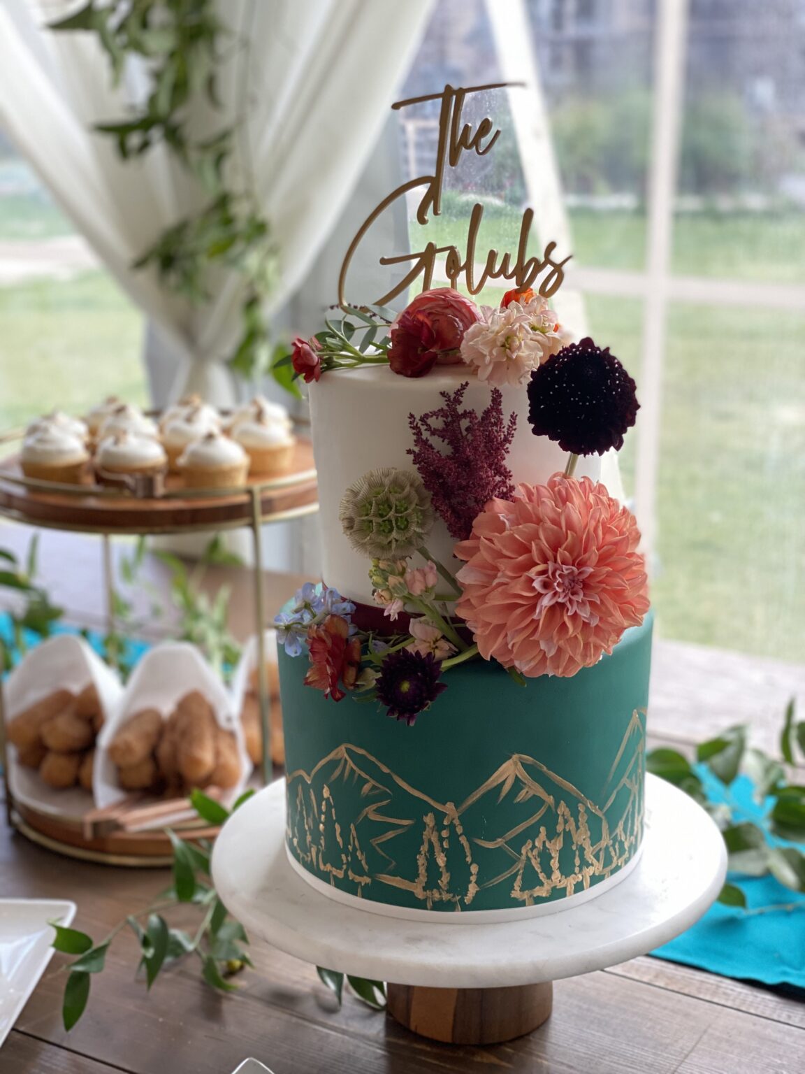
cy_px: 537
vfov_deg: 36.8
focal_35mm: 52
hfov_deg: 28.0
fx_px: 1612
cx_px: 402
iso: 160
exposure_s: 1/120
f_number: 2
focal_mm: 6
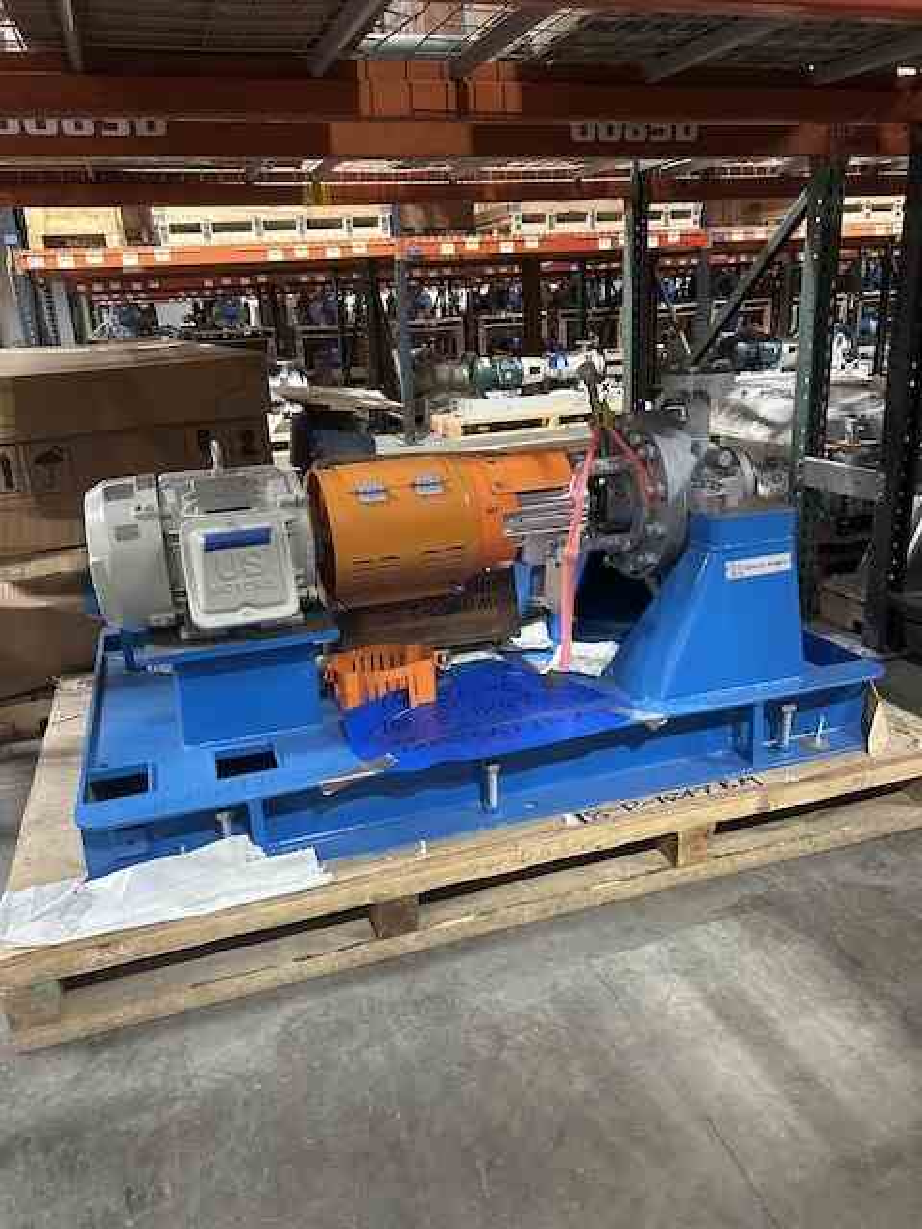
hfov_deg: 53.1
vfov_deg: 67.3
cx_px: 461
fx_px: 923
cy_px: 614
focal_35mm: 26
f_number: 1.5
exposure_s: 1/60
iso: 320
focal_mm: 5.7
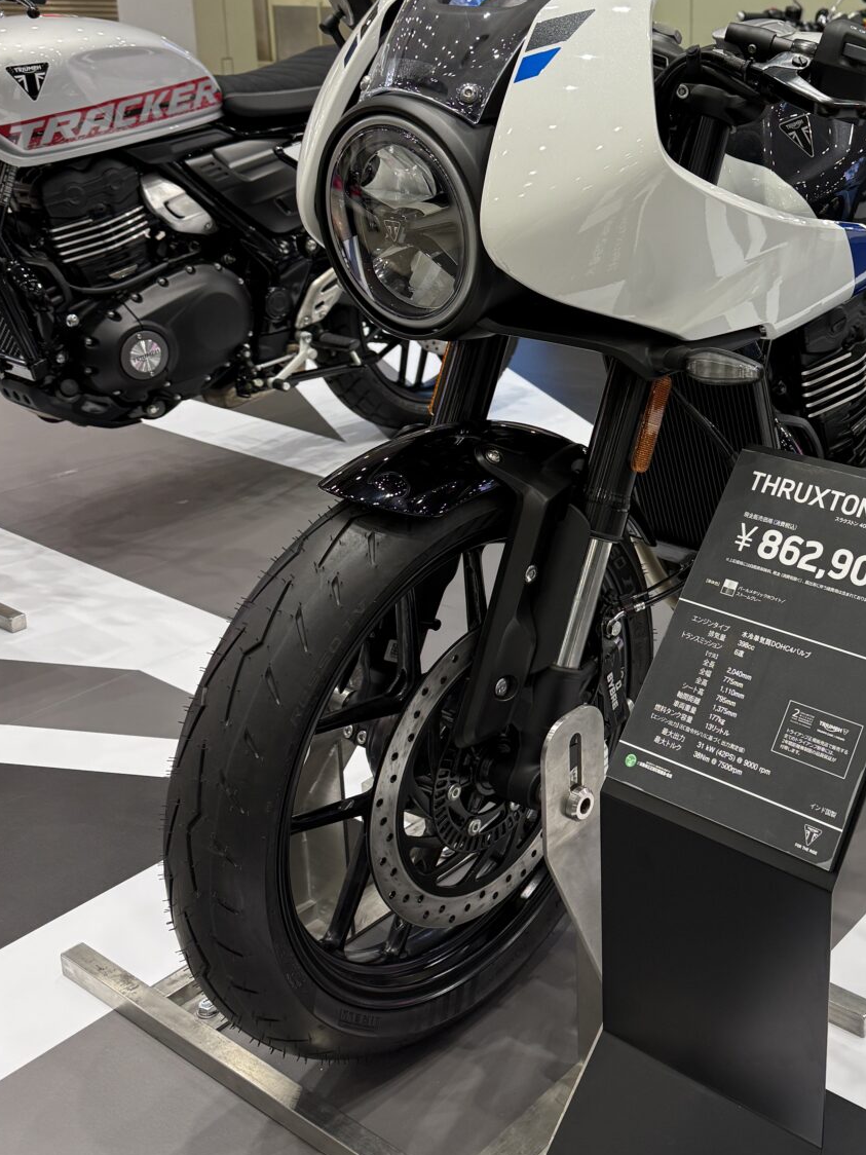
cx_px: 727
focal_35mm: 41
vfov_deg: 45.2
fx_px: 1368
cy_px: 405
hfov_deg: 33.8
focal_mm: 6.76
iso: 125
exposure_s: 1/100
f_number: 1.78
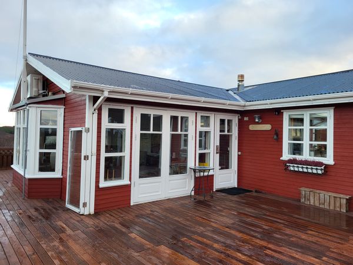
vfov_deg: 53.1
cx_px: 176
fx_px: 265
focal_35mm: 26
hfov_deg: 67.3
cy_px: 132
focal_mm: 5.4
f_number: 1.8
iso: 40
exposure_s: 1/241
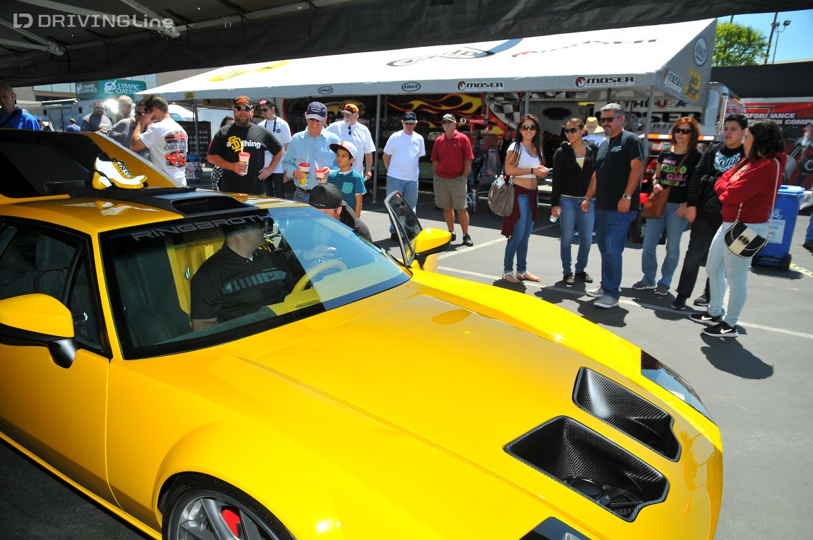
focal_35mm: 24
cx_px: 406
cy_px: 270
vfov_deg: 53.0
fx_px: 541
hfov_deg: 73.8
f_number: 5.6
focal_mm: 16
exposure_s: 1/160
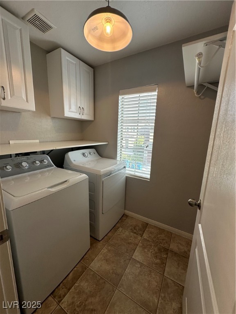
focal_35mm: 14
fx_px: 127
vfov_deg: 102.1
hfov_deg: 85.7
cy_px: 157
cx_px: 118
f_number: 2.2
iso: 50
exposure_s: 1/99
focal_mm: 2.22
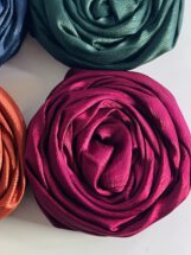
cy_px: 60
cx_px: 34
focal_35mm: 119
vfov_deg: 16.5
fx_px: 876
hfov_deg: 12.4
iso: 80
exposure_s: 1/121
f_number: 2.2
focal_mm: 7.5
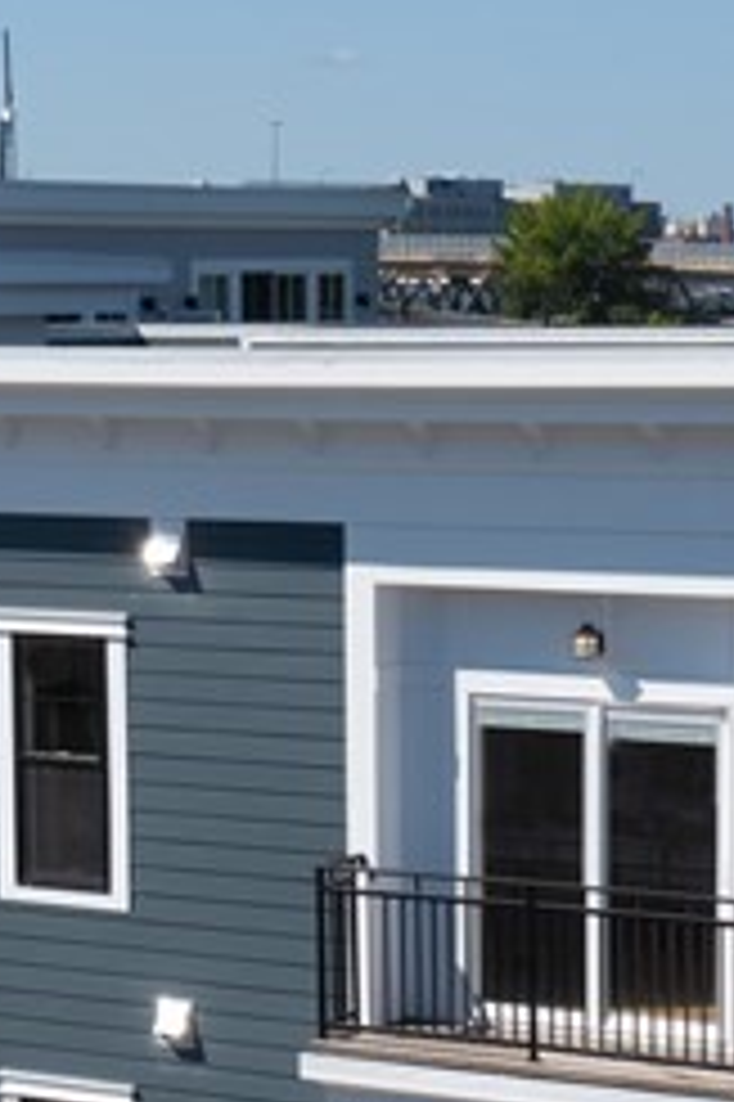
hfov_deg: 11.7
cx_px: 432
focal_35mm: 117
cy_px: 868
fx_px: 3583
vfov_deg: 17.4
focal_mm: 10.26
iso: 100
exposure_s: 1/640
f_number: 6.3
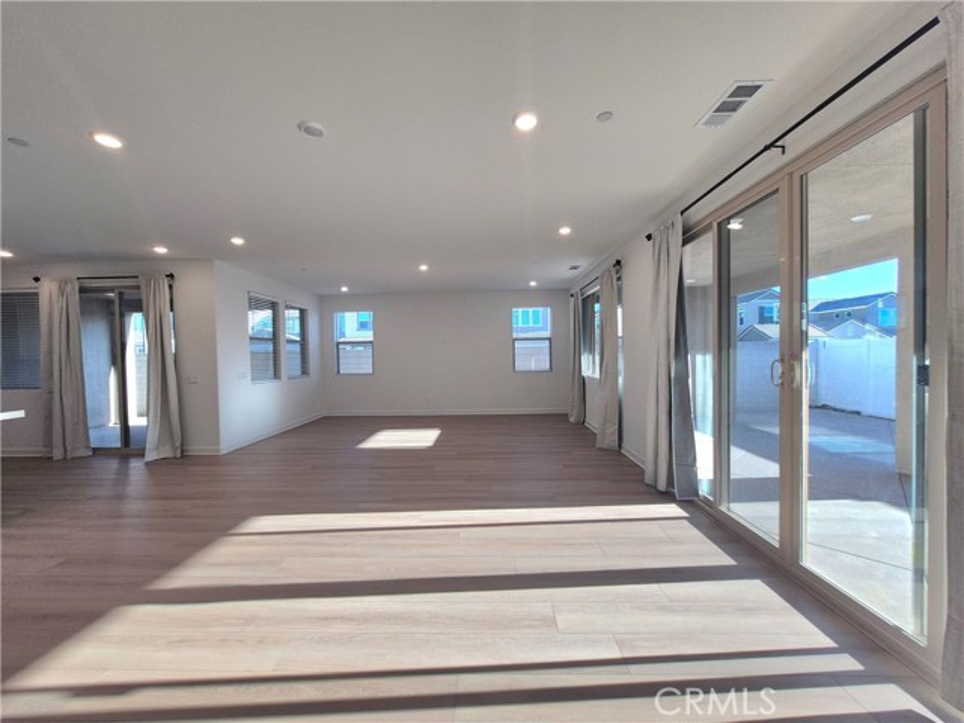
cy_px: 362
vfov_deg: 89.9
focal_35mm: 13
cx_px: 482
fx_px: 362
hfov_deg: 106.2
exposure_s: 1/192
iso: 50
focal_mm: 1.74
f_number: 2.2
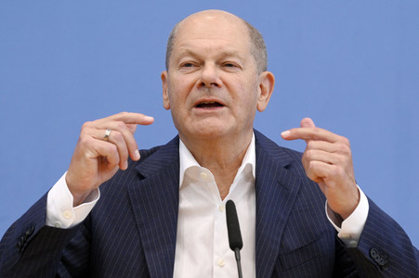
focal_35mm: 135
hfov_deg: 15.2
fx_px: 1570
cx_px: 210
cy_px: 139
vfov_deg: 10.1
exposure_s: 1/800
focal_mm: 135
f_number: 6.3
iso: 4000
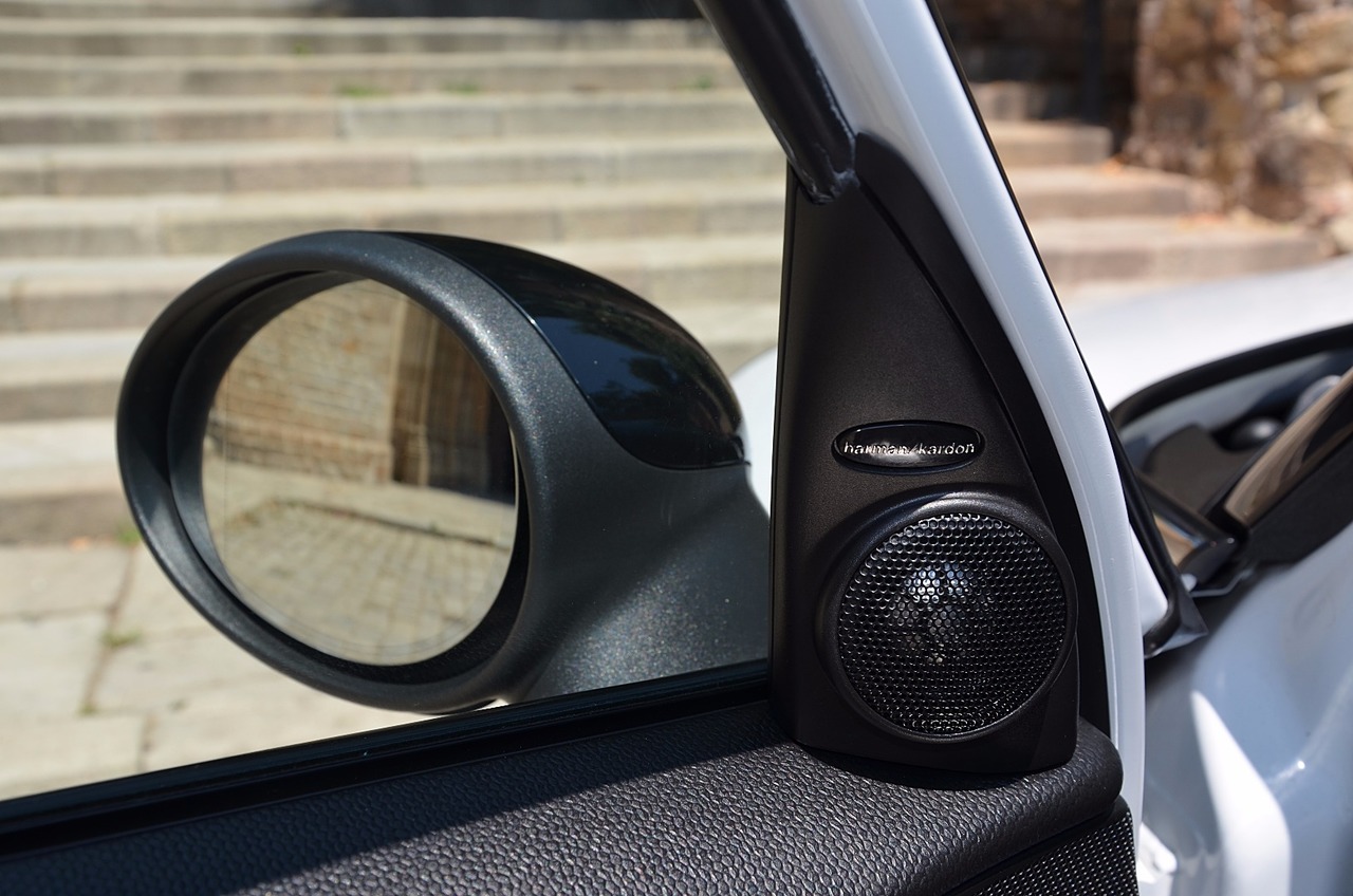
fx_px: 1575
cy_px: 448
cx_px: 676
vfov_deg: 31.8
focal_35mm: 42
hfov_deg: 46.5
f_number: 7.1
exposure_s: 1/200
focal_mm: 28
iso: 100
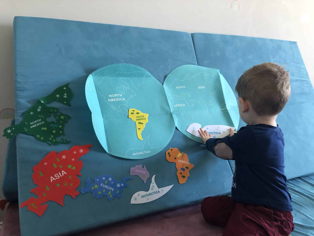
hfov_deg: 63.4
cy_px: 118
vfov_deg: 49.7
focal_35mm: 28
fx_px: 254
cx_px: 157
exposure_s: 1/15
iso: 100
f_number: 1.8
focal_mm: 3.99
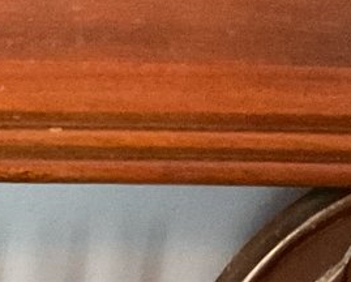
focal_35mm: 159
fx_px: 1654
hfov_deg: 11.6
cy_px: 648
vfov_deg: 8.9
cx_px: -178
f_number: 1.8
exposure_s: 1/30
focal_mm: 3
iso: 500
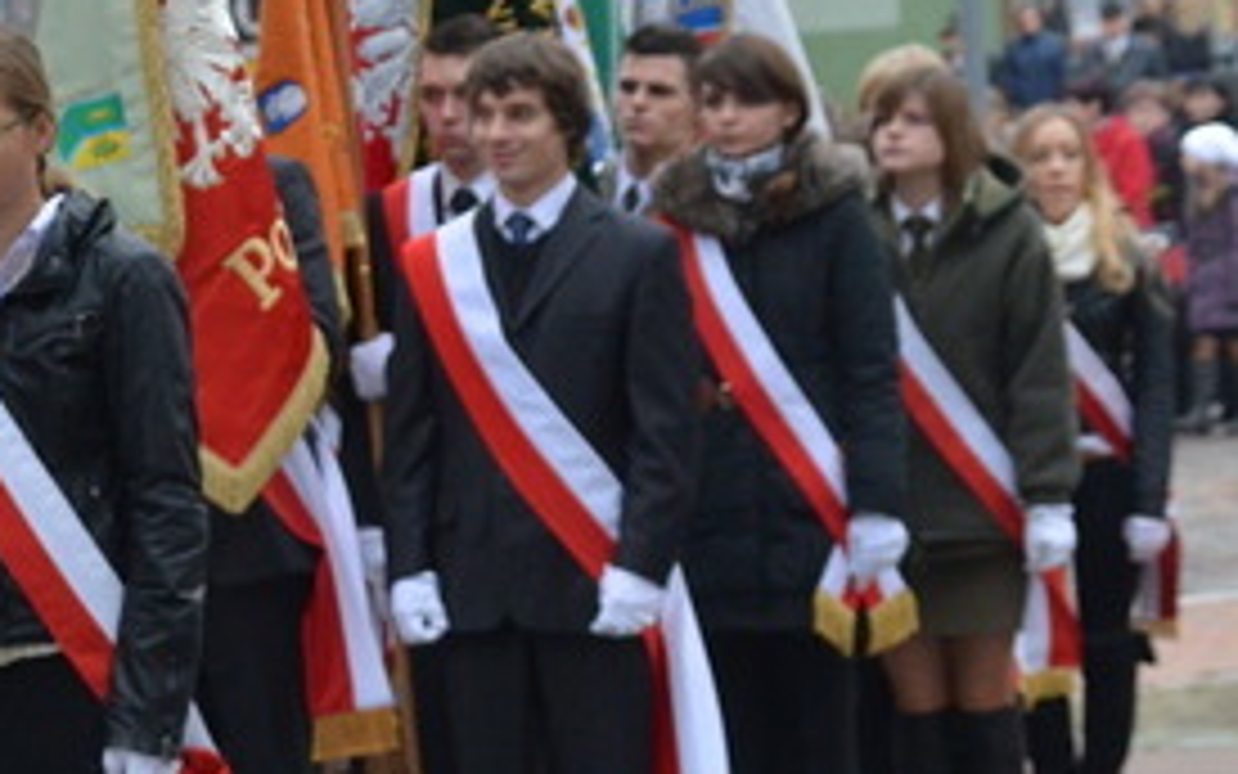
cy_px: 382
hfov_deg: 10.5
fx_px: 6648
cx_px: -243
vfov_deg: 6.7
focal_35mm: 197
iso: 1600
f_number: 5.6
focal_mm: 50
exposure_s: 1/800
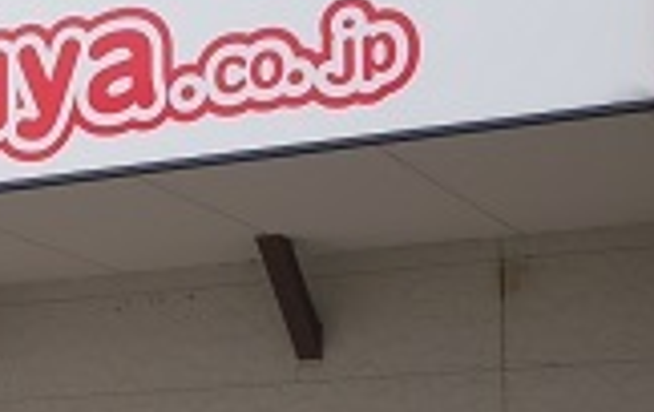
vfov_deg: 10.5
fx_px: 2215
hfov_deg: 16.1
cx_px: -129
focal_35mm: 124
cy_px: 402
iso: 160
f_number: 4.1
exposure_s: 1/500
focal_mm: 19
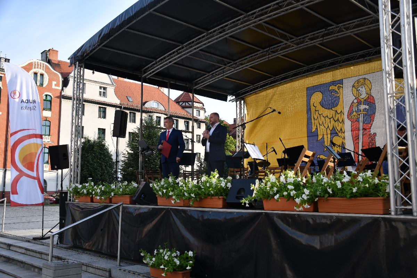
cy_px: 139
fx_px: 394
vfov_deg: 38.9
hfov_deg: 55.8
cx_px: 208
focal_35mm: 34
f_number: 3.8
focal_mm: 23
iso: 140
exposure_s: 1/400
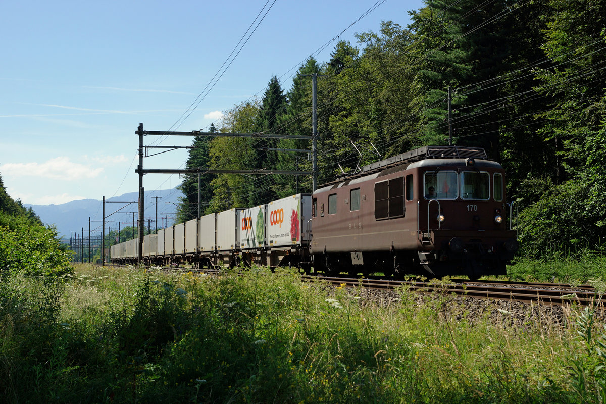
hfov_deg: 37.9
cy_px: 202
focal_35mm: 52
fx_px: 884
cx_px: 303
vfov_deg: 25.8
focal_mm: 35
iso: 250
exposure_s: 1/1000
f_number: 5.6
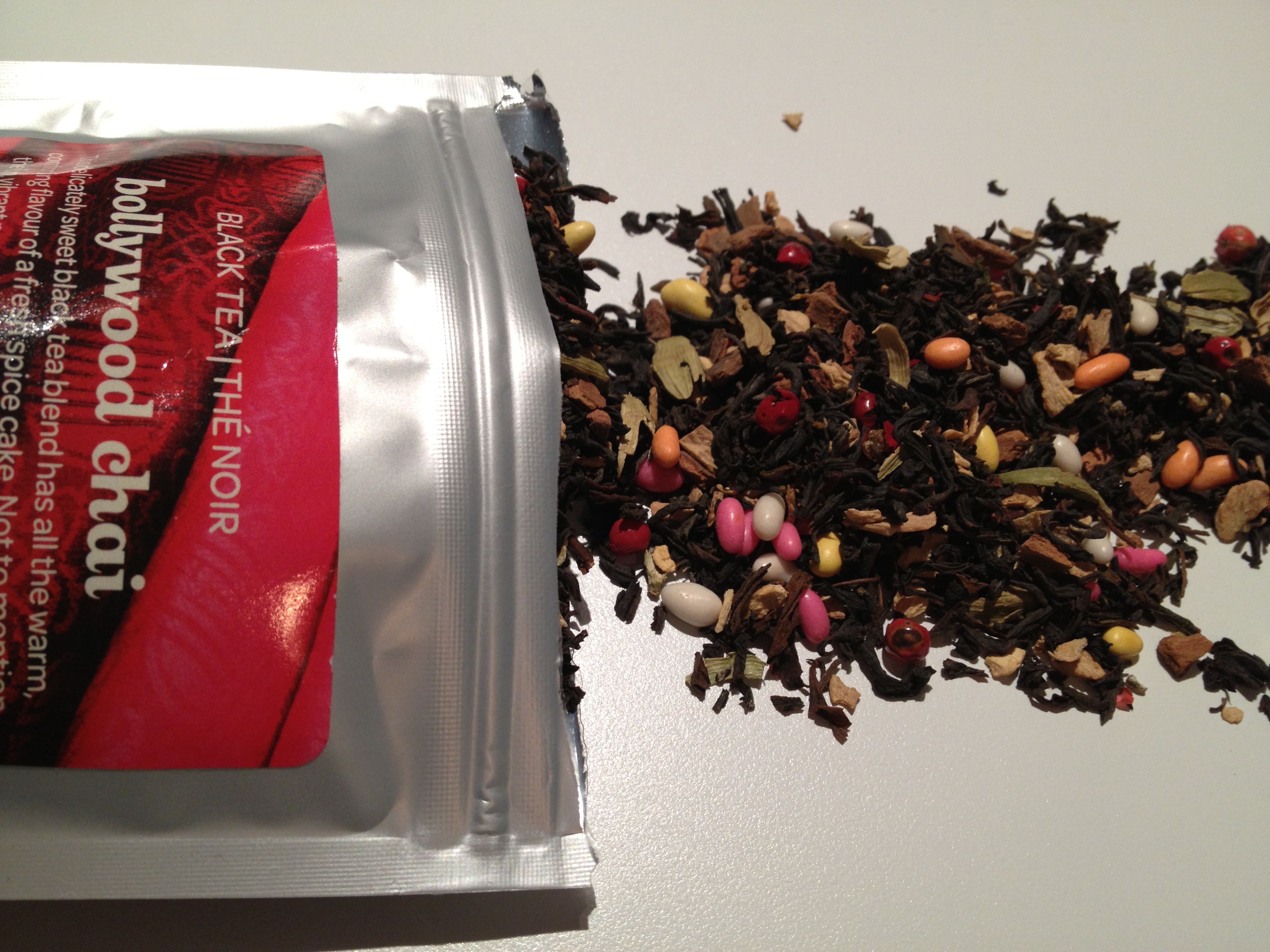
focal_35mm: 35
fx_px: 1284
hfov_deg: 52.6
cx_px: 635
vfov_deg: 40.7
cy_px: 476
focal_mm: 4.28
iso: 100
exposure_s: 1/20
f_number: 2.4
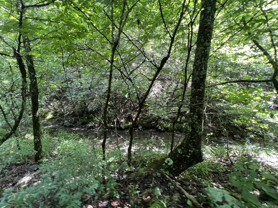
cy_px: 104
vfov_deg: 89.9
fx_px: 104
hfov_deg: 106.2
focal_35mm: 13
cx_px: 139
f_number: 1.8
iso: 200
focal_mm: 1.57
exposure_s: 1/99
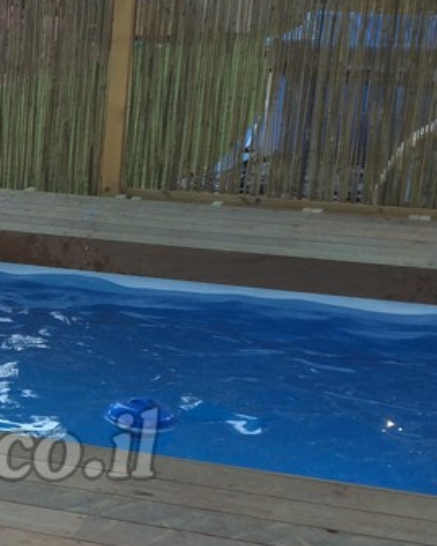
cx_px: -157
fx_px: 1503
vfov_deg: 20.4
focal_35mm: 93
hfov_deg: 15.6
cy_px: 424
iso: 40
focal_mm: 4.12
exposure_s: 1/120
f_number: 2.2
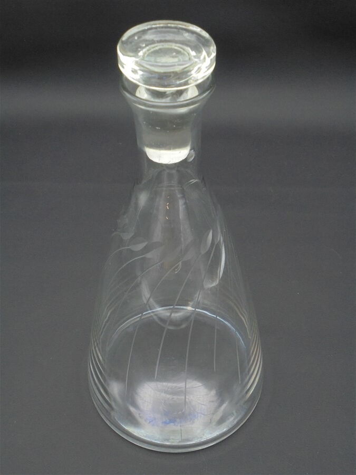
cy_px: 238
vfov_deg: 43.9
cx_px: 178
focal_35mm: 43
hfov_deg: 33.6
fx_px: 590
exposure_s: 1/30
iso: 250
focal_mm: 7.8
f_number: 4.5
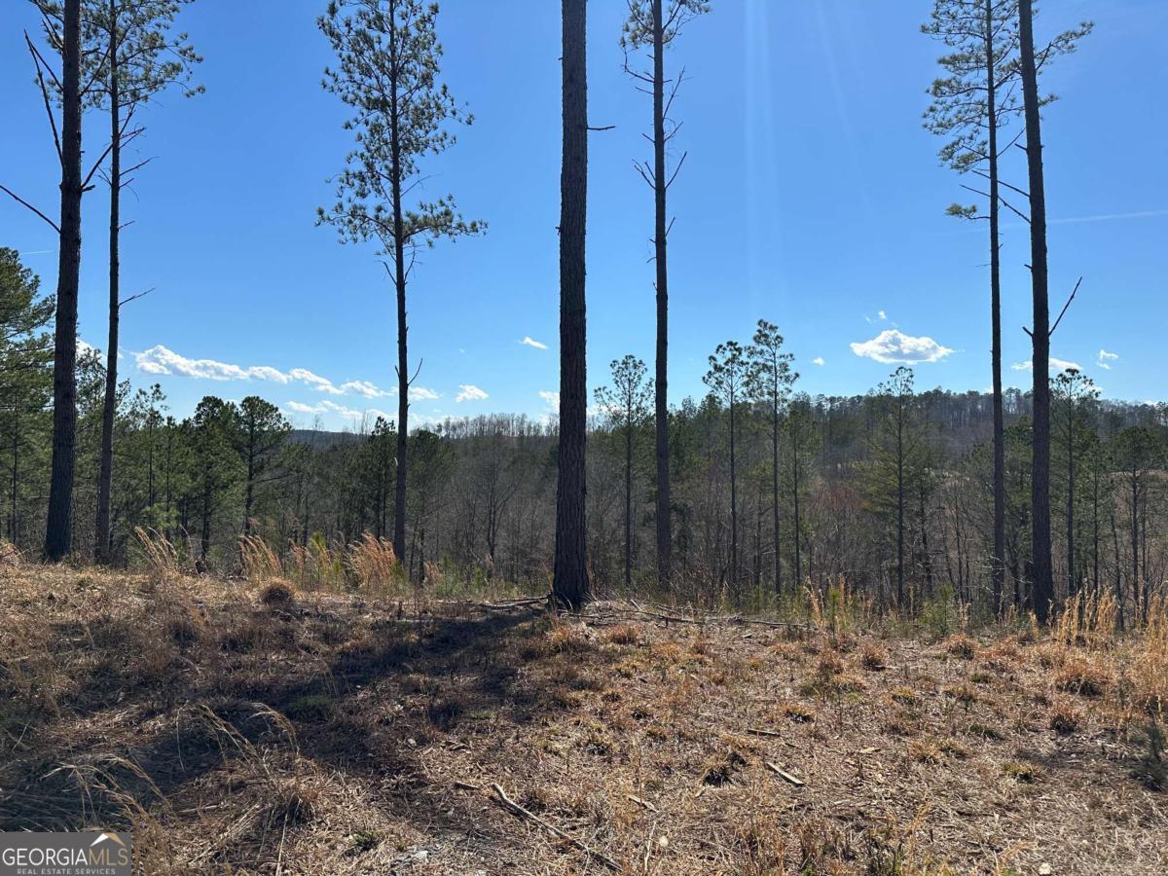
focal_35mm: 24
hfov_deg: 71.6
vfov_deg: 56.8
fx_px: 810
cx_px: 584
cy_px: 438
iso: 80
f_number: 1.78
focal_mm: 6.86
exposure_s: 1/6623
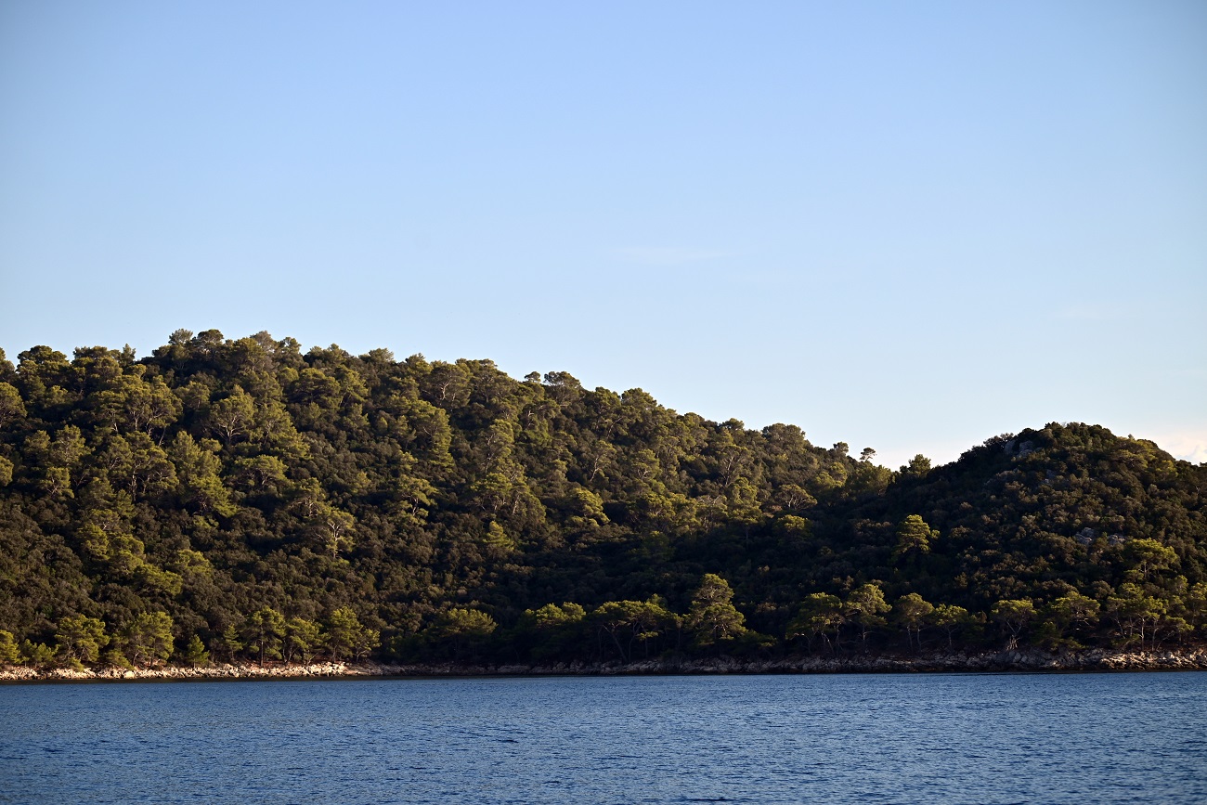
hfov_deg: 20.0
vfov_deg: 13.4
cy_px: 402
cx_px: 604
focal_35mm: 102
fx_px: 3420
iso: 140
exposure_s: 1/500
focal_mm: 102
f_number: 5.6
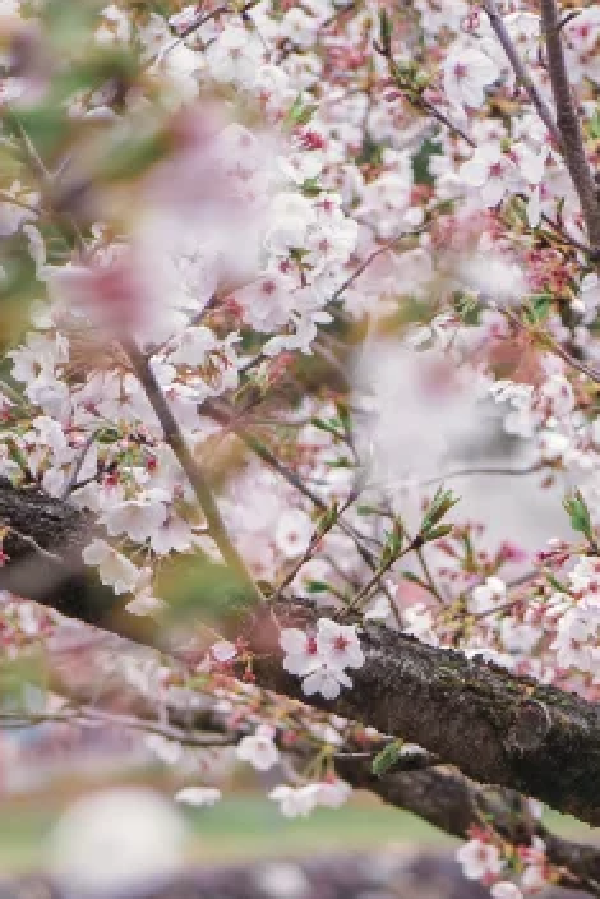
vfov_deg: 8.4
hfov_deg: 6.0
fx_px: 5744
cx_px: 613
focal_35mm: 230
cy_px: 1961
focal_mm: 50
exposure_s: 1/500
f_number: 2
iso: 100
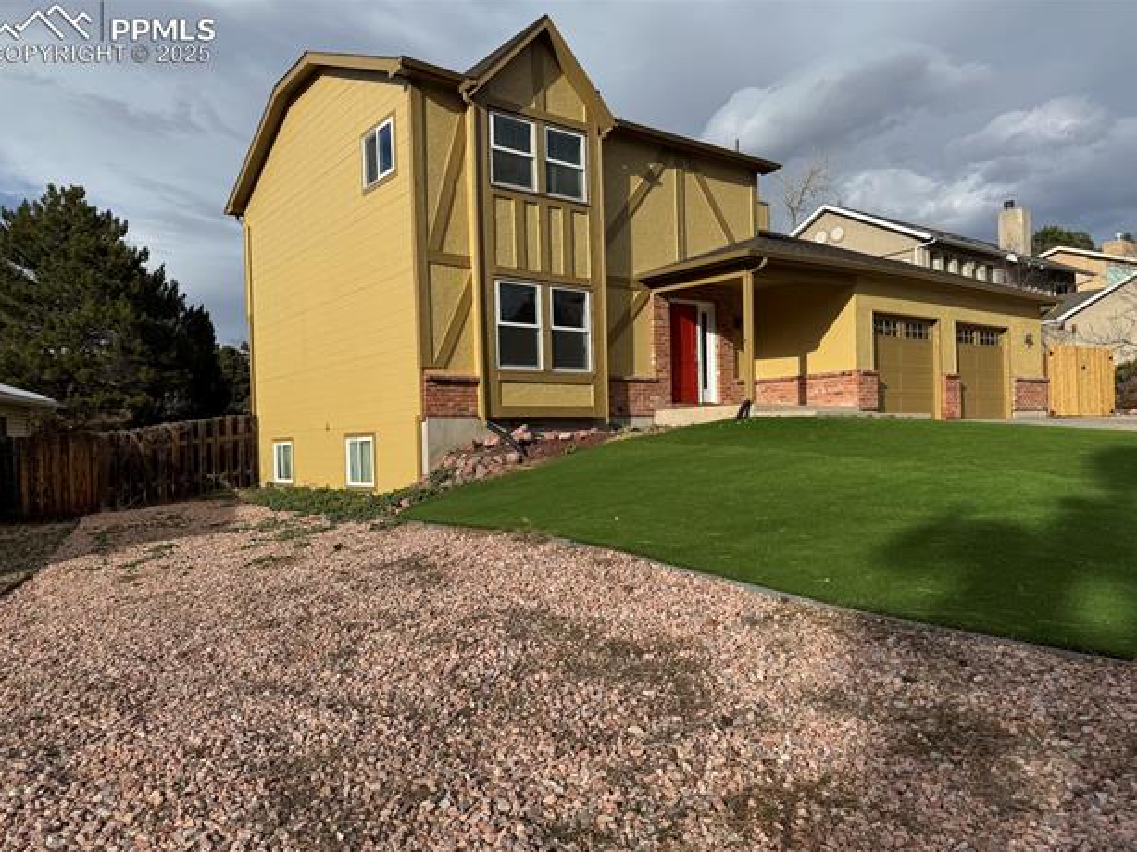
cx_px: 576
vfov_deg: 54.8
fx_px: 821
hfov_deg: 69.4
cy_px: 442
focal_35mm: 25
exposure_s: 1/5348
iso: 80
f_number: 1.78
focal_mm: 6.76
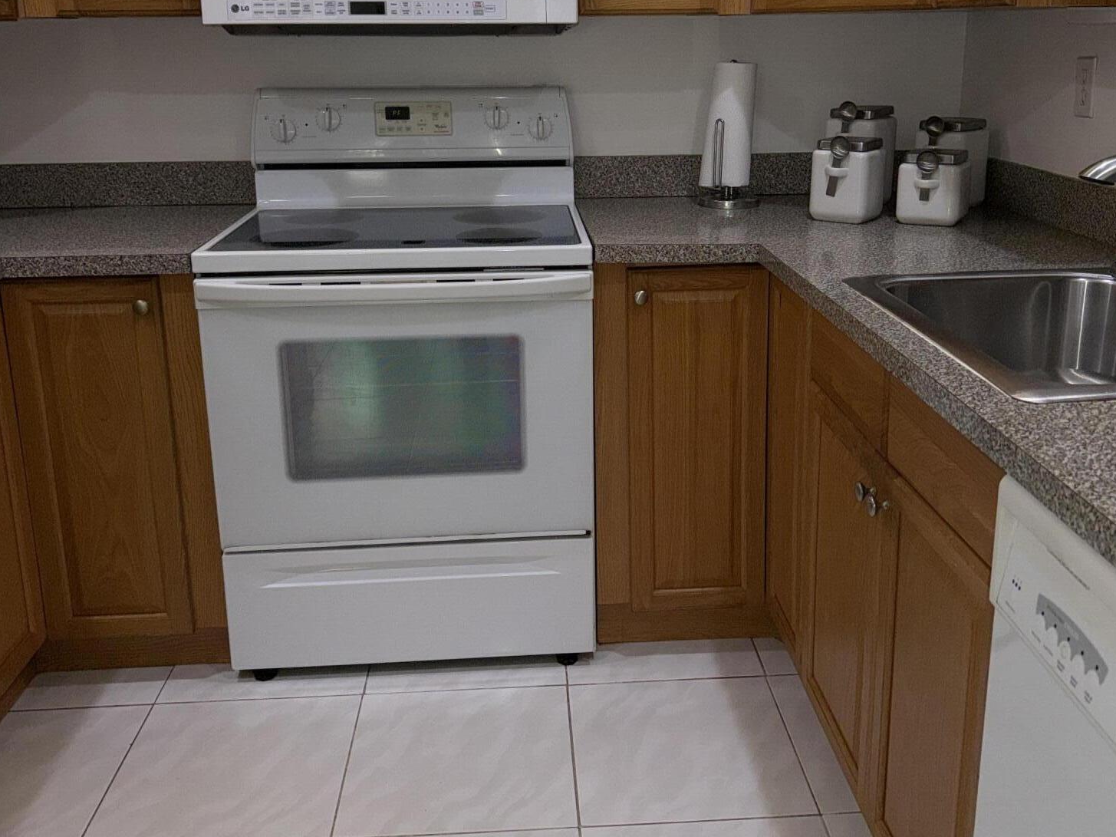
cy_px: 291
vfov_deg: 42.5
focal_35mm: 33
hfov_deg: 55.4
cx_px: 571
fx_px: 1064
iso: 50
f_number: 1.78
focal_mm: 6.76
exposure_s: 1/394
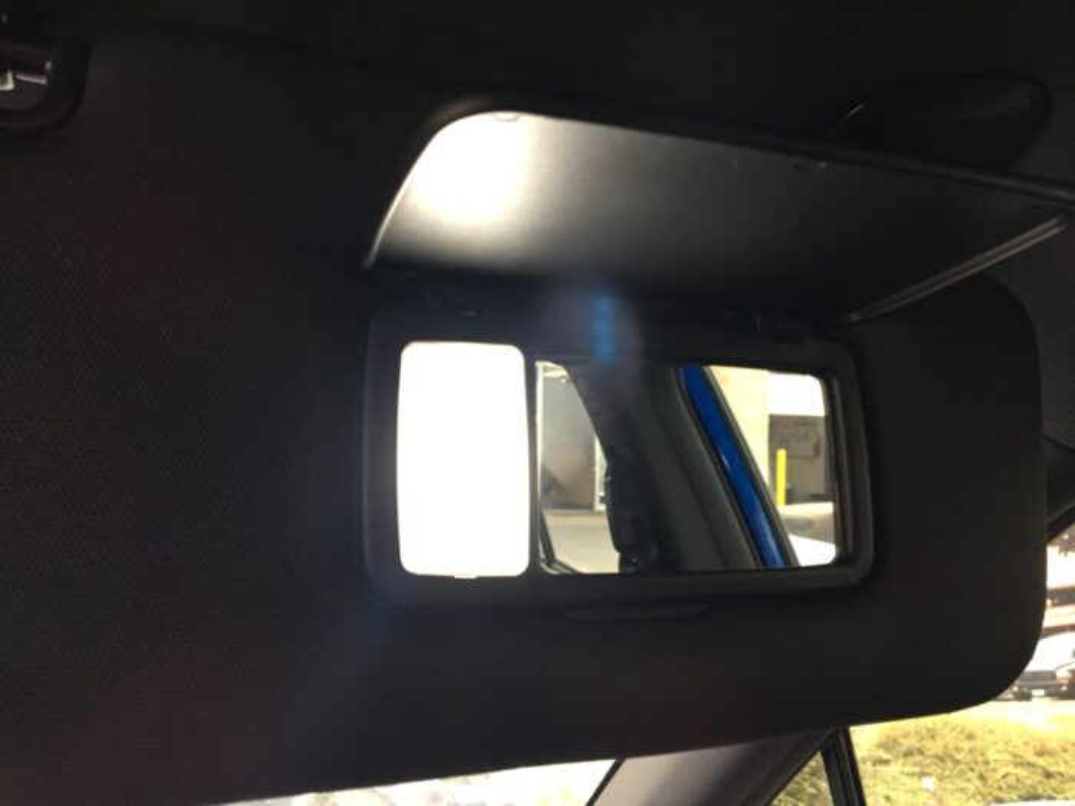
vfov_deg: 48.2
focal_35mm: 29
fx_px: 901
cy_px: 403
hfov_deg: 61.7
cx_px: 538
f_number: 2.2
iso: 80
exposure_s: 1/30
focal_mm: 4.15
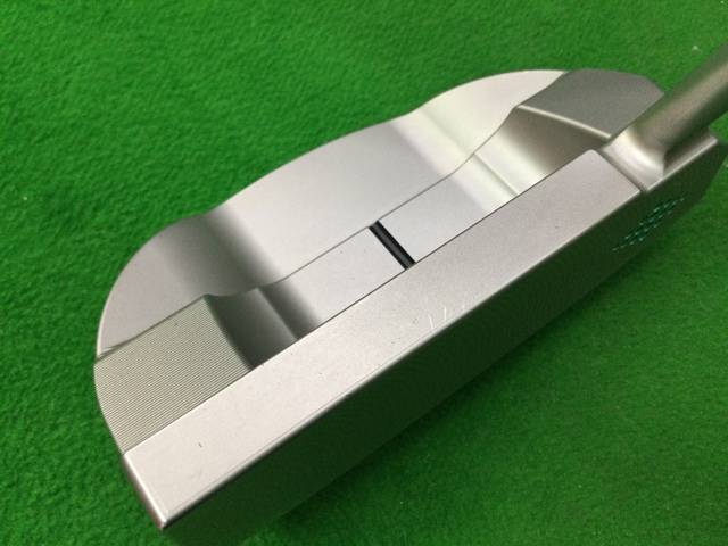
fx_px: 652
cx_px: 364
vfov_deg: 45.4
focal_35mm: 31
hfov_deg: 58.4
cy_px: 273
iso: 64
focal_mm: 3.3
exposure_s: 1/30
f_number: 2.4
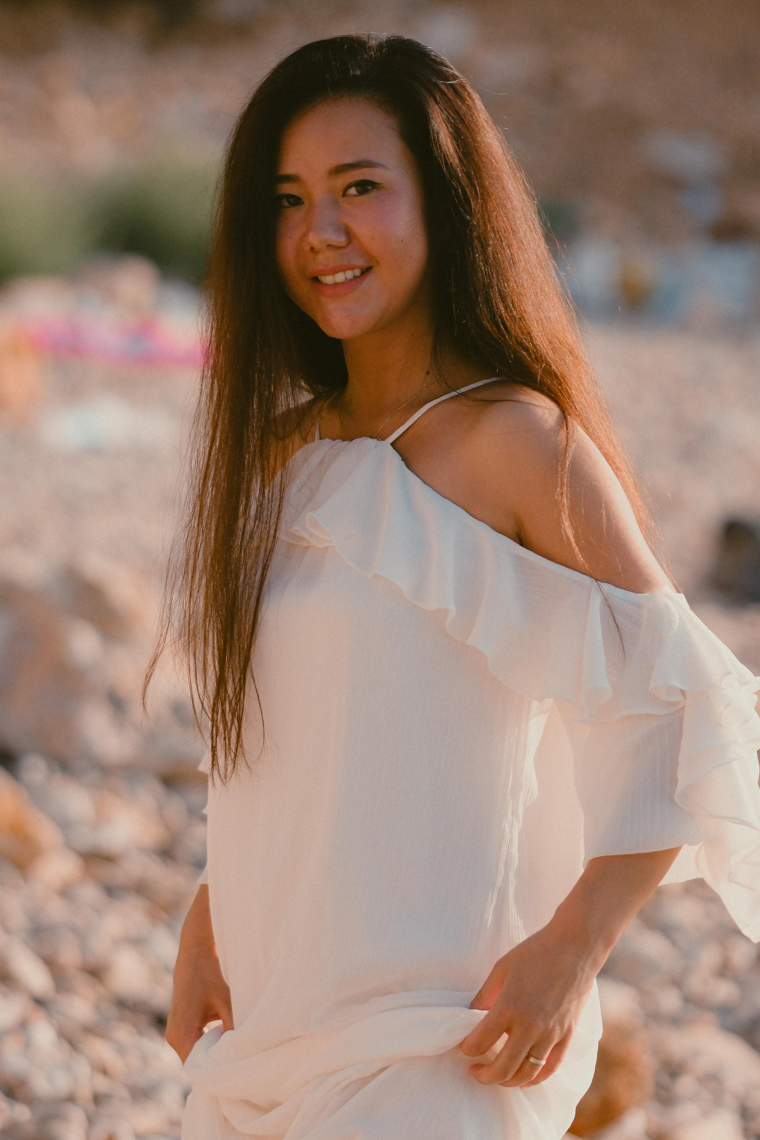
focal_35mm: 135
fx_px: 4275
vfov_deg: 15.2
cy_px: 570
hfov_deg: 10.2
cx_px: 380
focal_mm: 90
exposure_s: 1/10000
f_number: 2
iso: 800
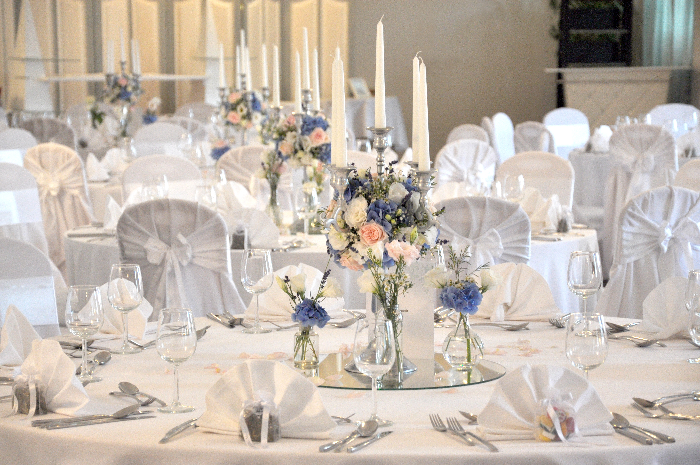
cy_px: 232
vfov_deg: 11.4
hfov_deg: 17.1
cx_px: 350
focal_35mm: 120
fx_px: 2330
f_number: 5.3
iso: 1100
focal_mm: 80
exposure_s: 1/125
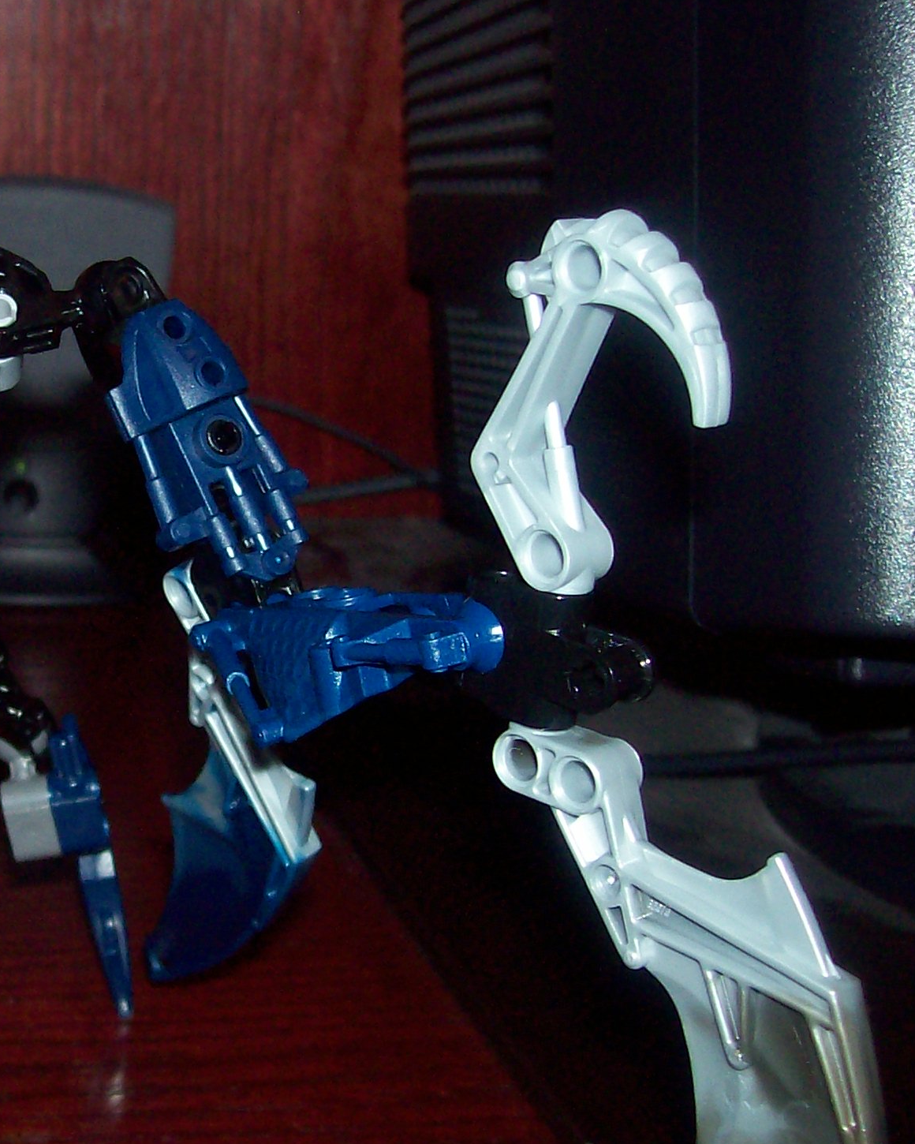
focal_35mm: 69
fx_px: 2336
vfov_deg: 27.5
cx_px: -23
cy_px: 569
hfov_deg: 21.3
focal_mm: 6
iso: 80
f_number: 2.7
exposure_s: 1/64
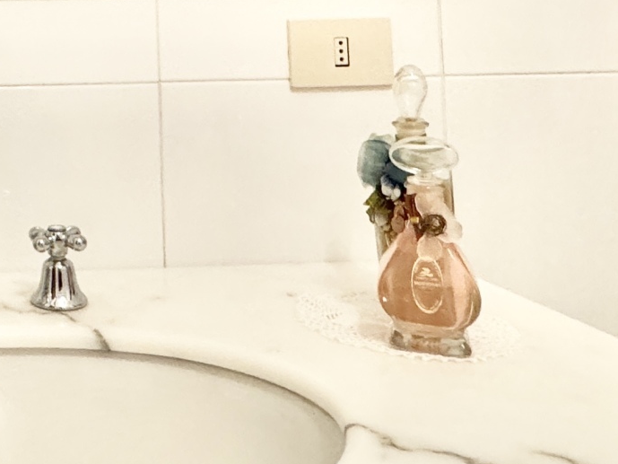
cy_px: -4
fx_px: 929
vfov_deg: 26.5
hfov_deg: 31.6
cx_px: -99
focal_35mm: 52
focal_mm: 2.22
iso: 250
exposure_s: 1/100
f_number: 2.2
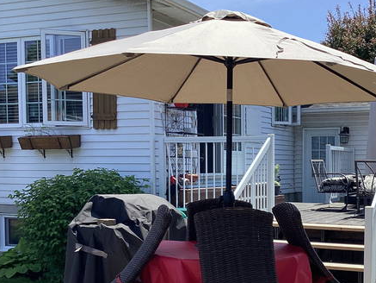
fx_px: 608
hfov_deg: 33.3
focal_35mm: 56
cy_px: 203
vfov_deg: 25.9
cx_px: 302
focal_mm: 3.3
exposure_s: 1/849
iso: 25
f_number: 2.4
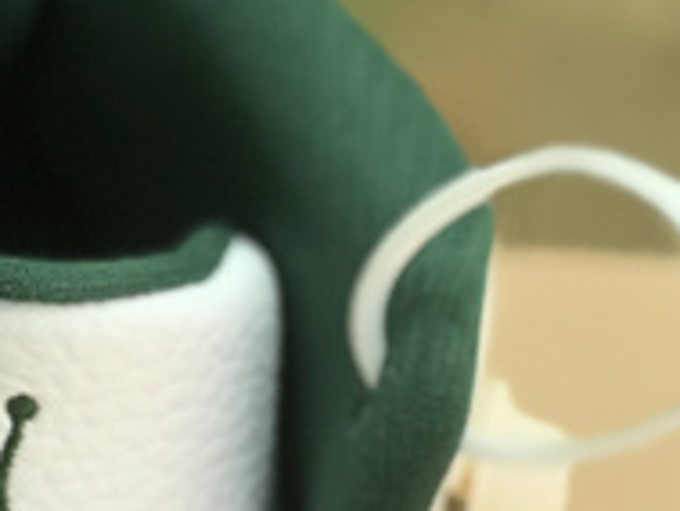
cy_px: 495
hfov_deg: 8.5
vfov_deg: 6.7
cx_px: -565
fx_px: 4383
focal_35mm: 223
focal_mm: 6.6
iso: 20
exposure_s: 1/107
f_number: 2.8
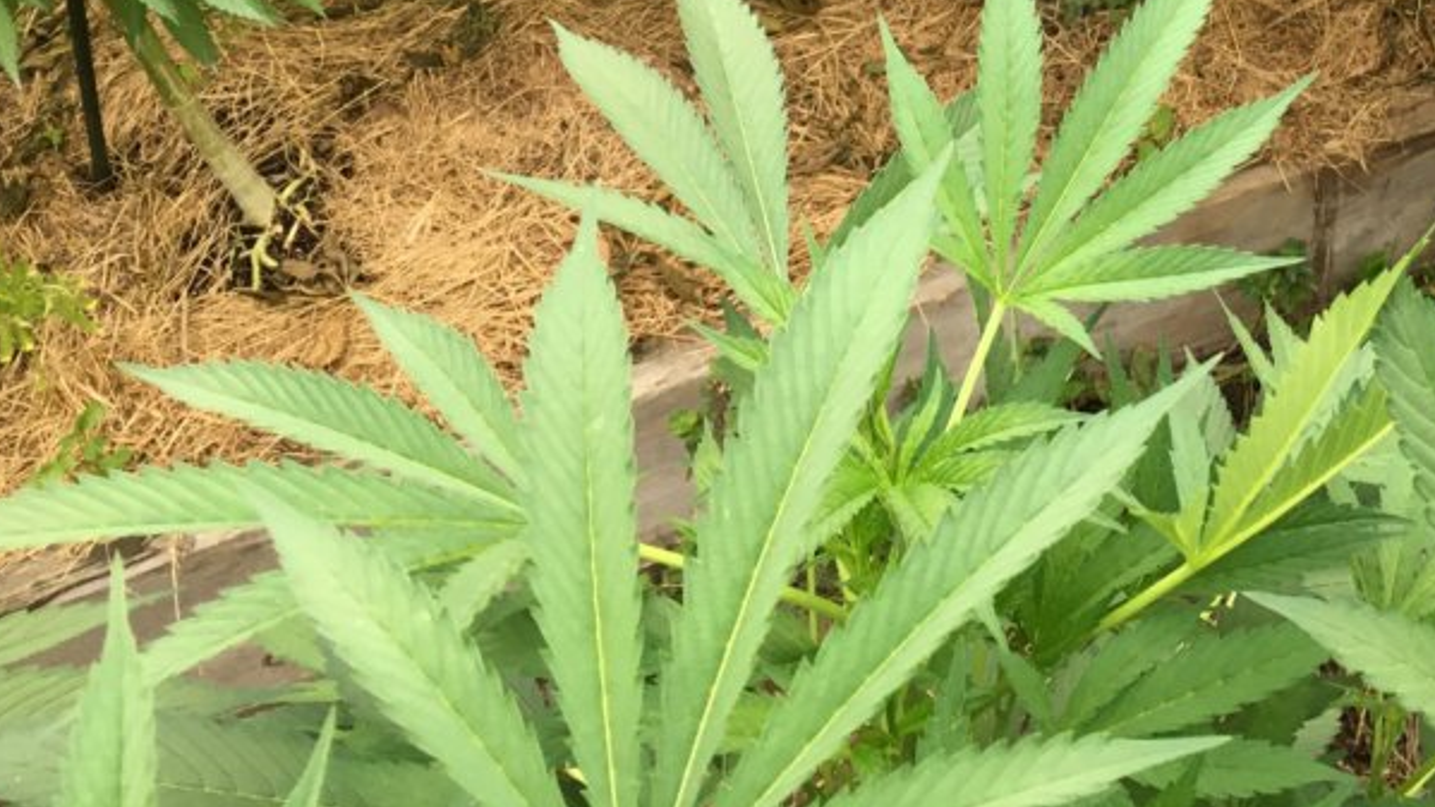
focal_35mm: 54
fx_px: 2055
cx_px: 1157
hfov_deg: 37.1
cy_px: -69
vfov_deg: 21.2
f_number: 2.2
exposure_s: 1/33
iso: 40
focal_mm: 4.15
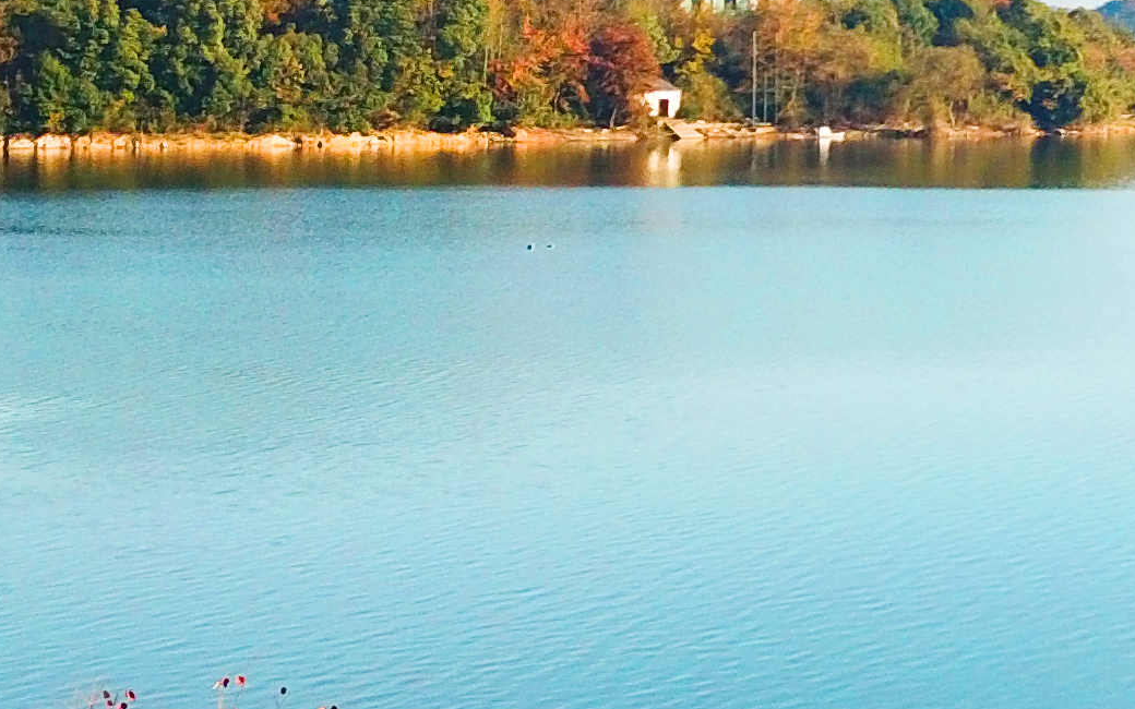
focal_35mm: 106
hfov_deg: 16.8
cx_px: 1933
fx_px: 3279
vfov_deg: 12.2
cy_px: -3
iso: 100
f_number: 2.2
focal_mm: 4.73
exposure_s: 1/665
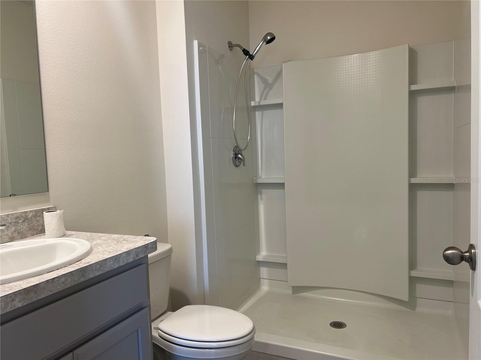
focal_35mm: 26
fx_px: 361
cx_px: 240
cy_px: 180
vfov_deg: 53.1
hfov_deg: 67.3
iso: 64
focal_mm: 5.7
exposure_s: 1/60
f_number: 1.5
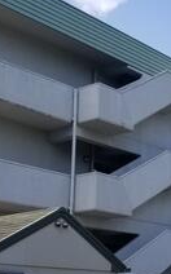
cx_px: 255
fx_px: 583
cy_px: 218
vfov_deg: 26.0
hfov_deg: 15.4
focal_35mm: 78
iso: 50
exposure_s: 1/2028
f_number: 1.7
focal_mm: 4.25
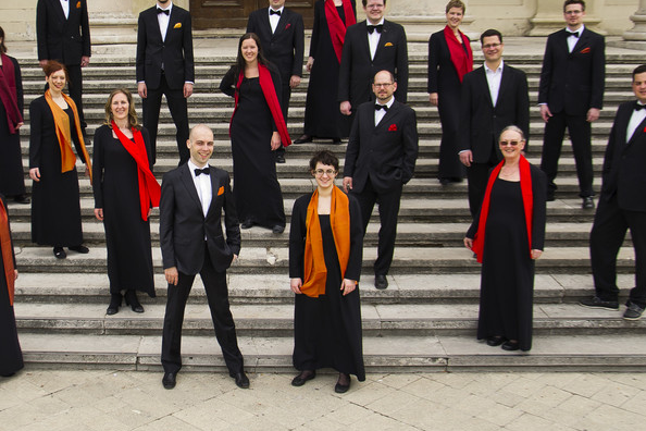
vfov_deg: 28.2
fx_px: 857
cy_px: 176
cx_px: 211
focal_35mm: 48
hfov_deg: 40.7
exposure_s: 1/250
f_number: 4.5
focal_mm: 21
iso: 100
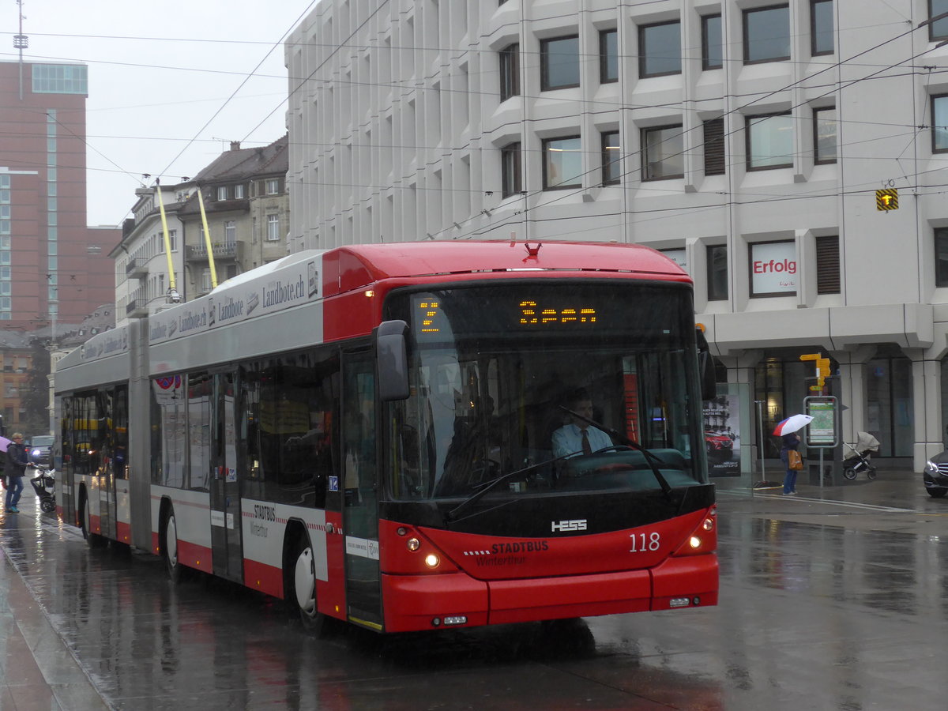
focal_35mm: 66
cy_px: 356
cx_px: 474
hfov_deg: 29.4
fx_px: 1807
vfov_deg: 22.3
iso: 320
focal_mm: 13.4
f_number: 3.9
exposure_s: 1/320
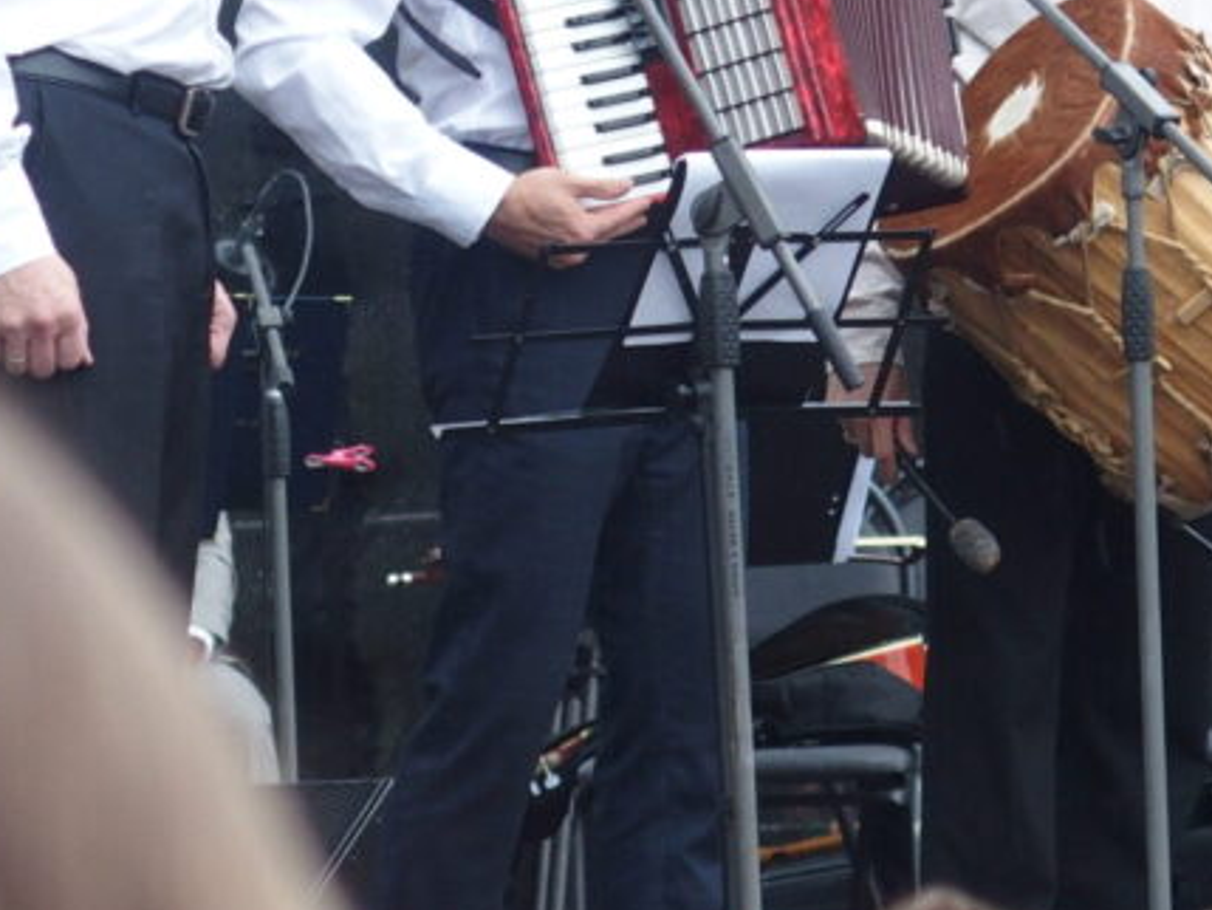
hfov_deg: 4.6
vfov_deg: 3.4
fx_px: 15200
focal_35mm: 434
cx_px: 819
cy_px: -68
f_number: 2.8
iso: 250
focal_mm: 38.6
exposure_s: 1/200
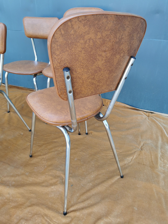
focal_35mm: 27
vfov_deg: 65.3
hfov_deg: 51.4
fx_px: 175
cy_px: 112
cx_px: 84
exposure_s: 1/293
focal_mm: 5.56
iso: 50
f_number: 1.6
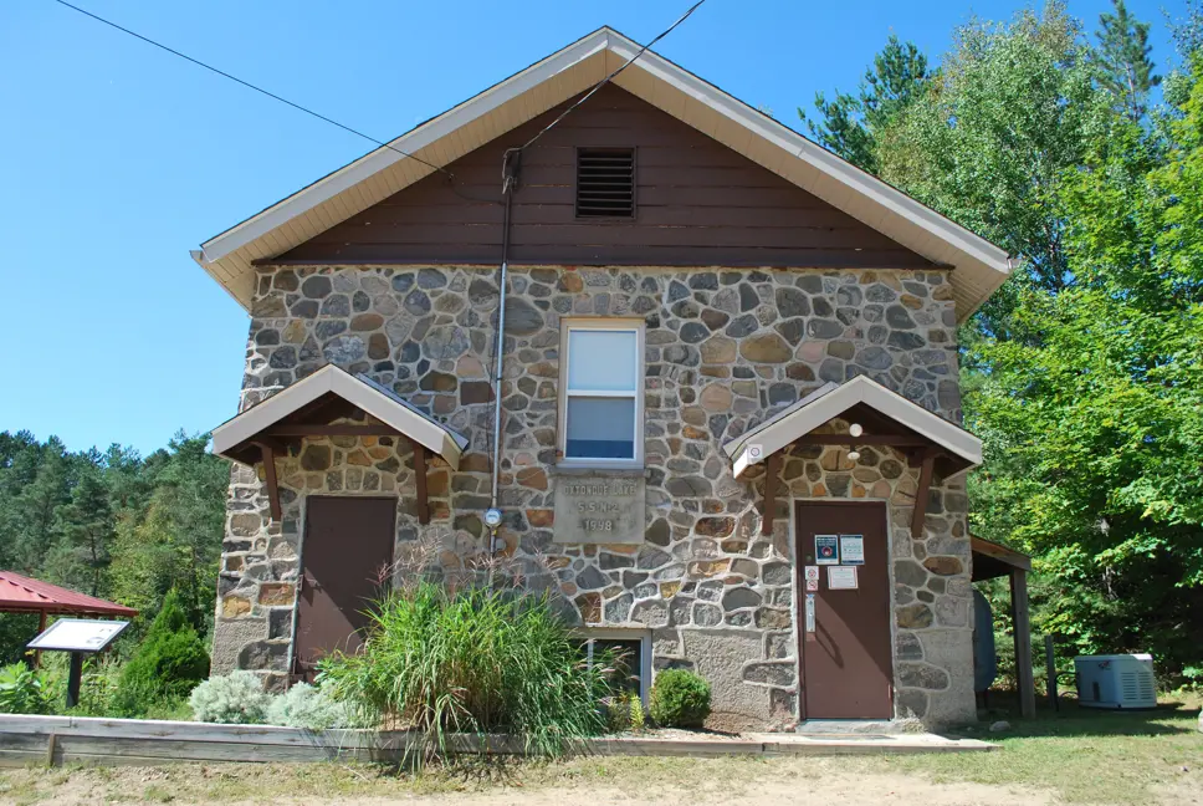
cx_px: 602
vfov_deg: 48.0
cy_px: 403
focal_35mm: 27
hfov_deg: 67.3
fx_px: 903
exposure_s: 1/160
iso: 100
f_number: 6.3
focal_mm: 18
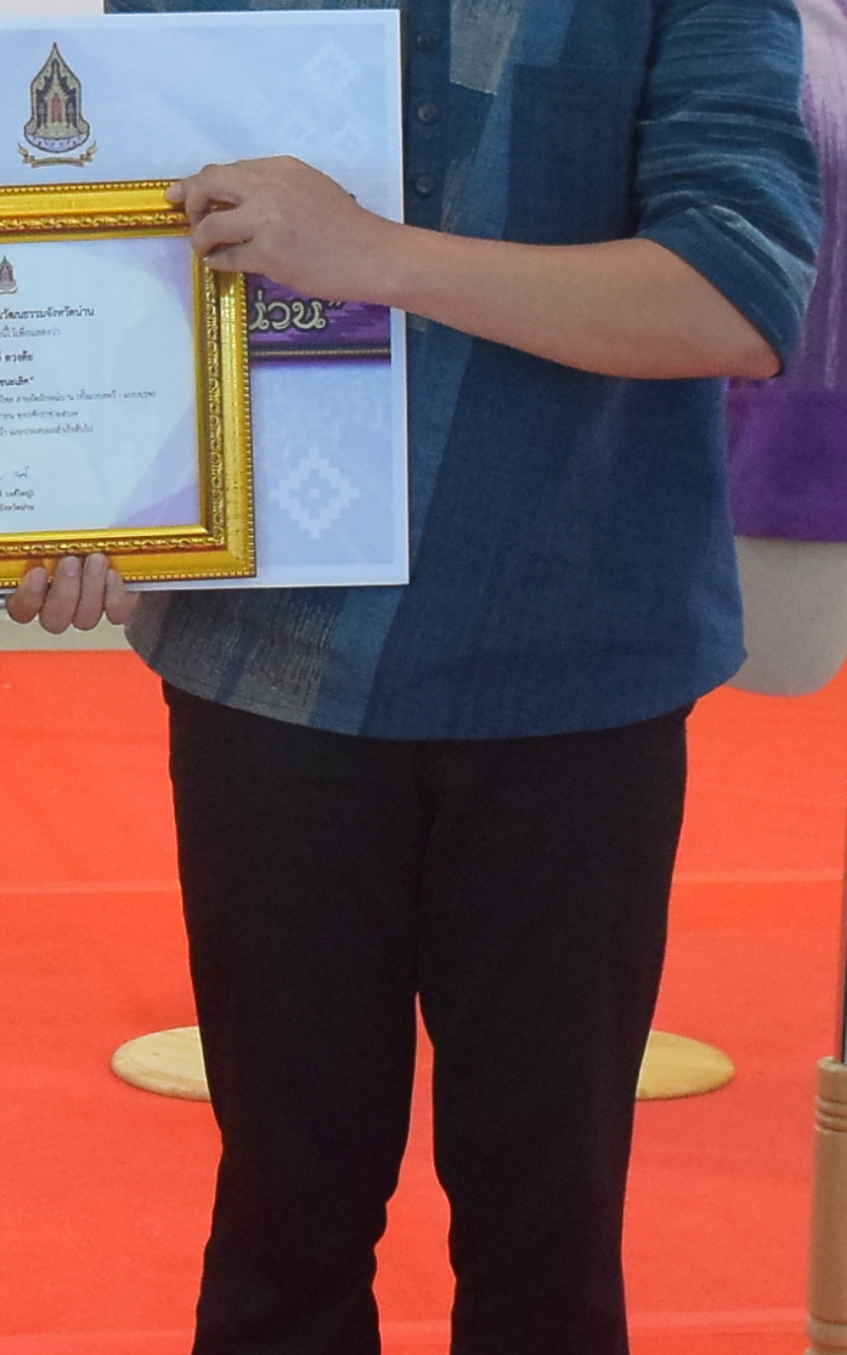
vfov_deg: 18.7
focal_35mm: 111
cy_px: 391
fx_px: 4099
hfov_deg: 11.6
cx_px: -55
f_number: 3.5
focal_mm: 18
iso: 2500
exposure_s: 1/250
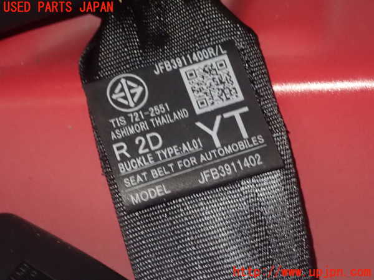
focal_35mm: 91
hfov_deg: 21.5
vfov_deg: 16.2
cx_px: 187
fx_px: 983
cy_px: 140
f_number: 4.7
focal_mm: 16.48
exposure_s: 1/20
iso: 1600
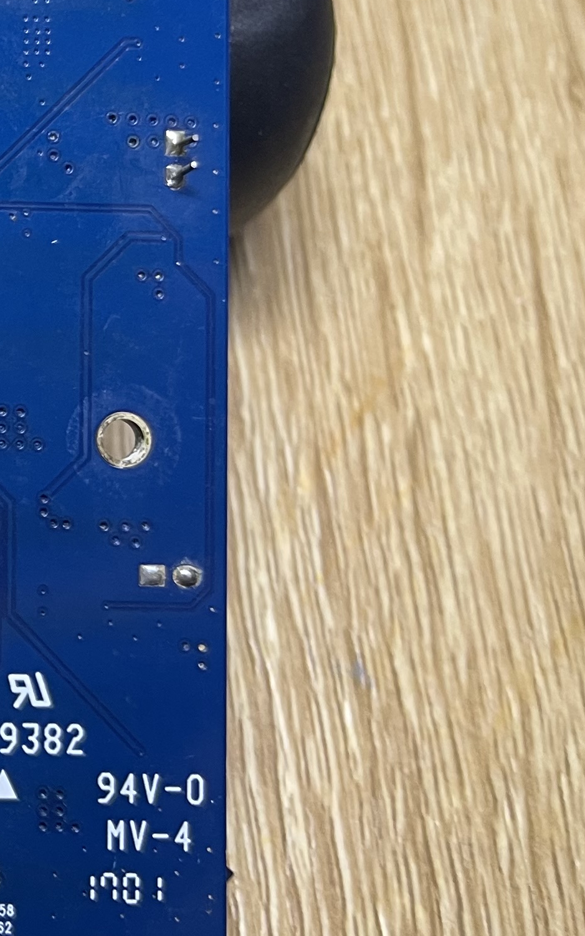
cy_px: 355
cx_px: -585
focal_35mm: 74
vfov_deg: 27.8
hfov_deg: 14.6
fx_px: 1887
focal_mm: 5.1
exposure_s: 1/72
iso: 125
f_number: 1.6
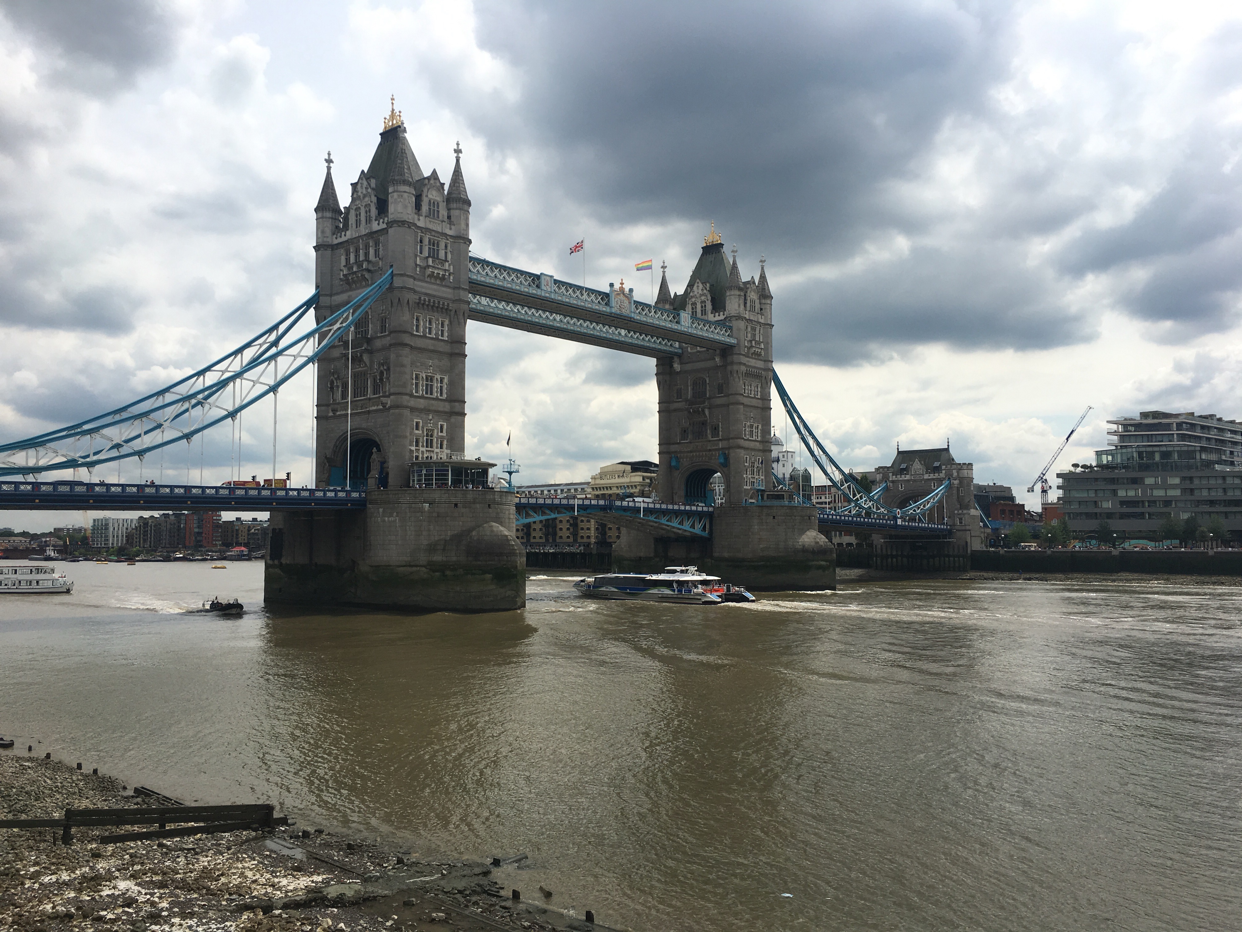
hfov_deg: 61.7
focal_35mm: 29
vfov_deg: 48.2
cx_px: 621
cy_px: 466
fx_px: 1041
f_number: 2.2
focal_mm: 4.15
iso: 25
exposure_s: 1/2849
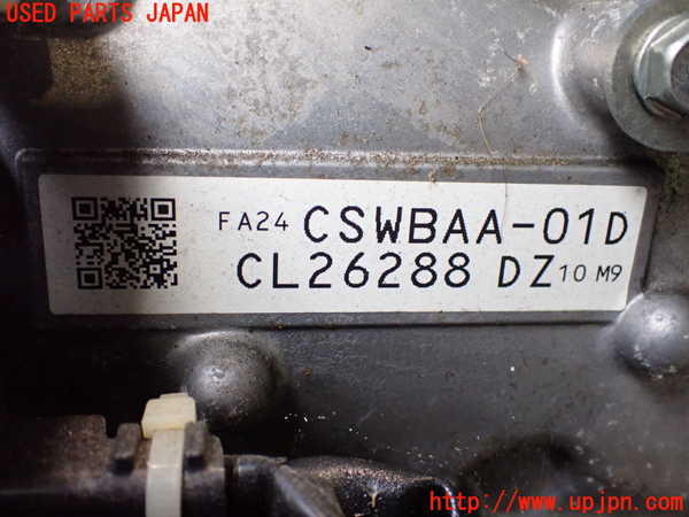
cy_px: 258
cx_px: 344
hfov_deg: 51.4
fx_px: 717
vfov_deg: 39.7
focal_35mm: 36
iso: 800
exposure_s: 1/100
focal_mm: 6.37
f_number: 2.5
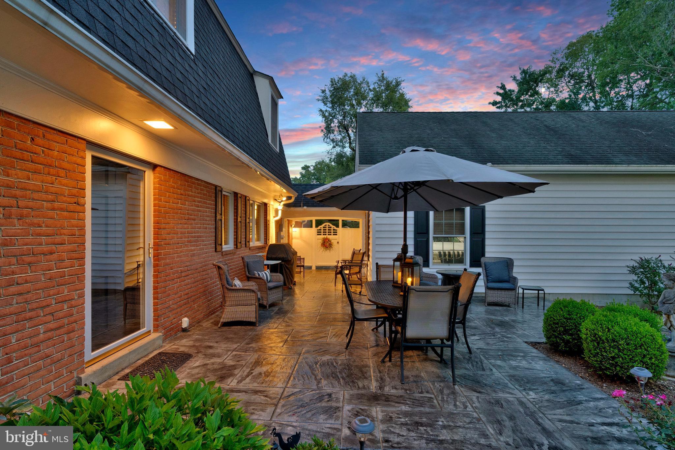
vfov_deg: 70.4
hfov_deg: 93.3
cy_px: 225
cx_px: 338
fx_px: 319
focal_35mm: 17
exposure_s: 1/2.5
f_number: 9
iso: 1250
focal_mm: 17
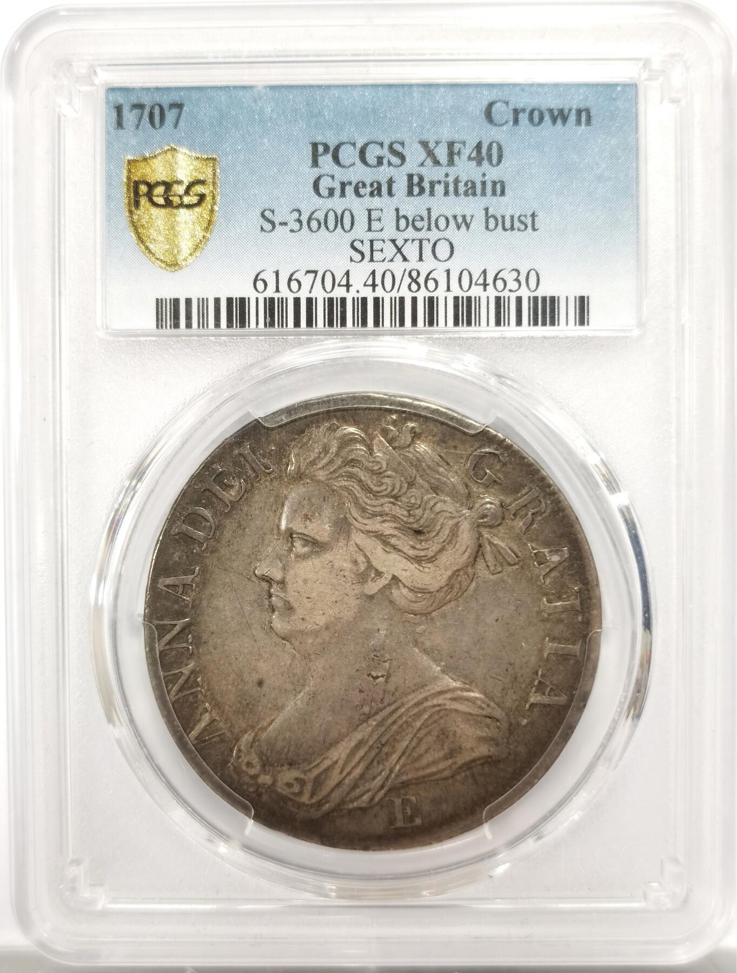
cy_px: 486
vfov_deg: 35.4
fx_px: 1524
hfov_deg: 27.2
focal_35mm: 54
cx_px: 368
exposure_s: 1/100
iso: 200
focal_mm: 5.56
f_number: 16
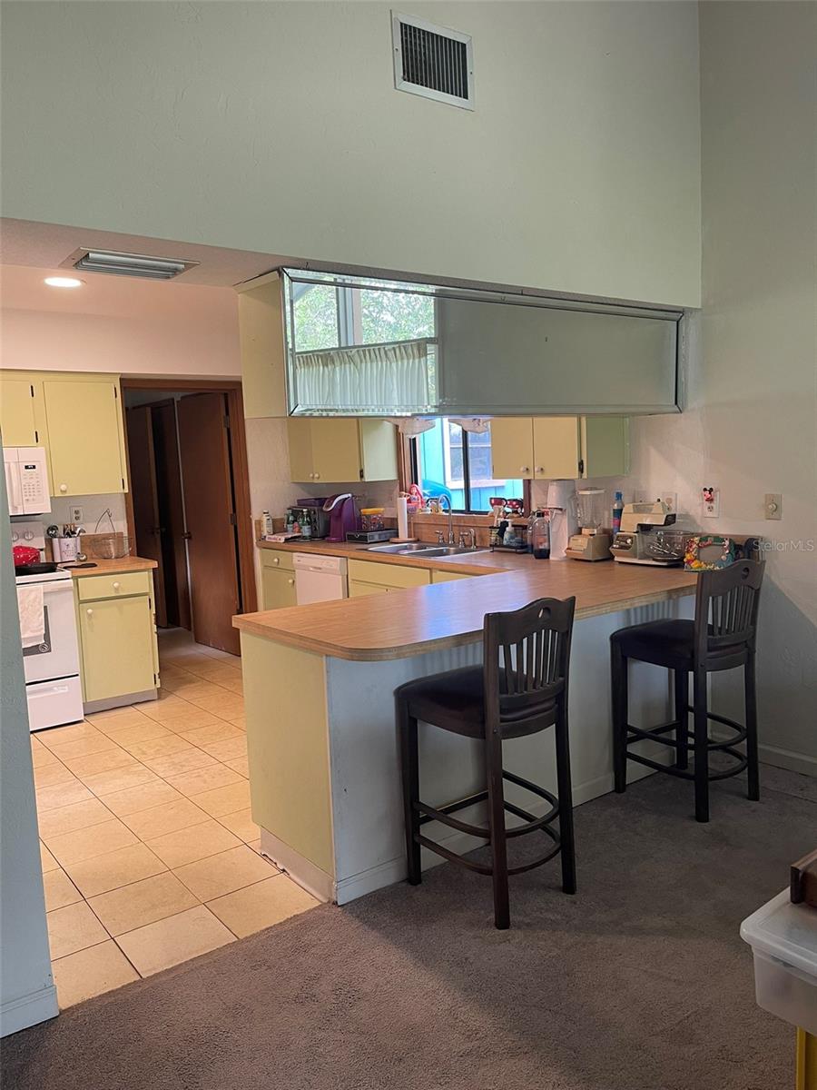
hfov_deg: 54.9
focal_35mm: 25
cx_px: 408
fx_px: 787
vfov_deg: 69.4
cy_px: 545
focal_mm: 5.1
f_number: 1.6
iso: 125
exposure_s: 1/60
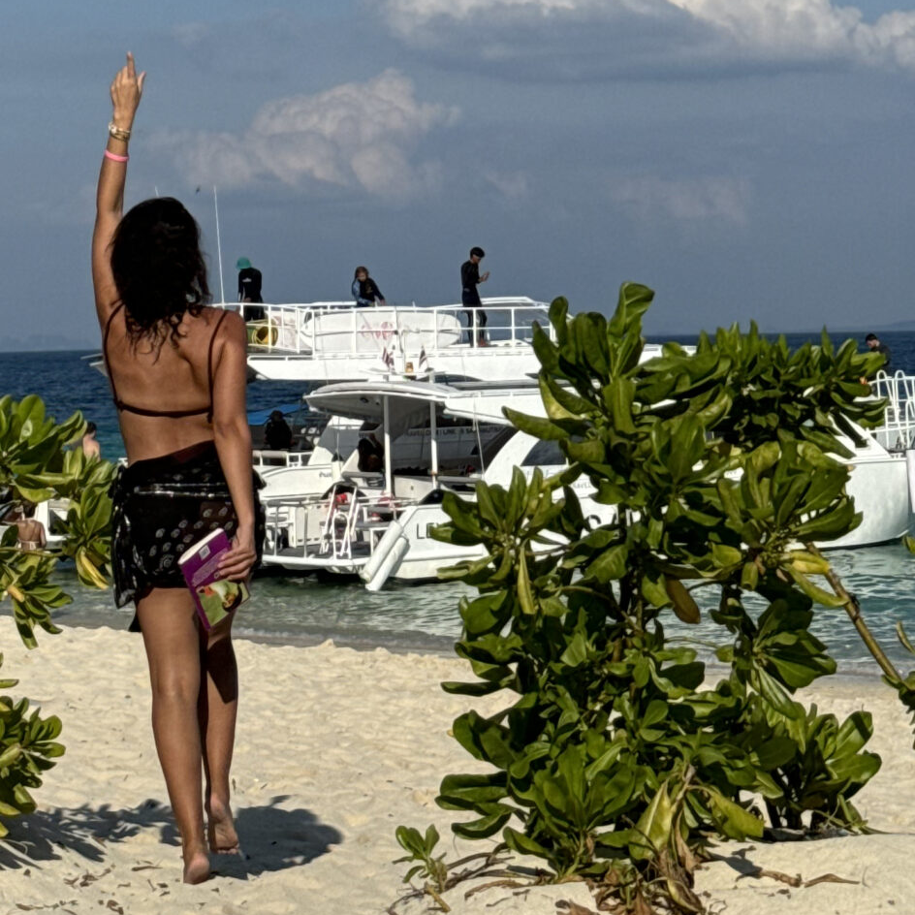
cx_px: 225
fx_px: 3439
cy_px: -97
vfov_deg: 14.8
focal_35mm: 115
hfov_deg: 15.1
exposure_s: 1/10526
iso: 64
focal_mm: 6.76
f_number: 1.78
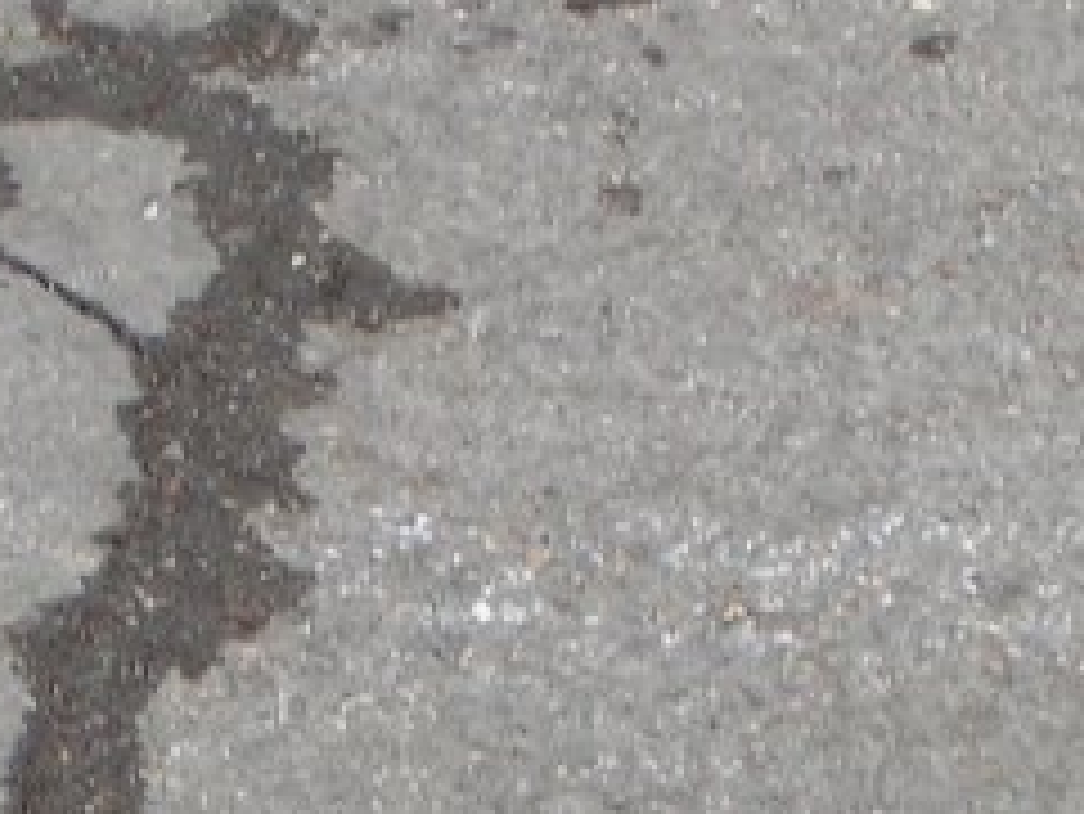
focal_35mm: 239
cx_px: 22
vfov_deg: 6.2
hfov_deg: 8.2
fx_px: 7488
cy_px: 890
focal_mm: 11
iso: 50
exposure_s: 1/80
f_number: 4
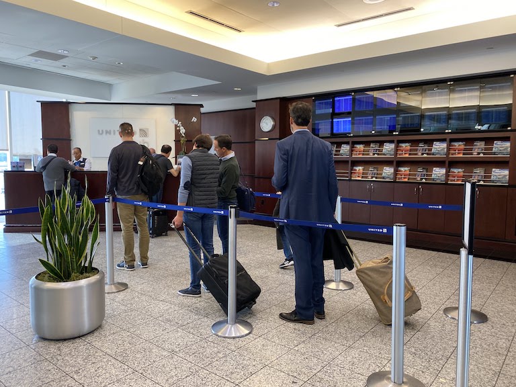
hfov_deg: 67.3
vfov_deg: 53.1
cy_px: 194
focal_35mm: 26
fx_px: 388
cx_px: 258
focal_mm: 4.25
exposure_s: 1/60
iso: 80
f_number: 1.8
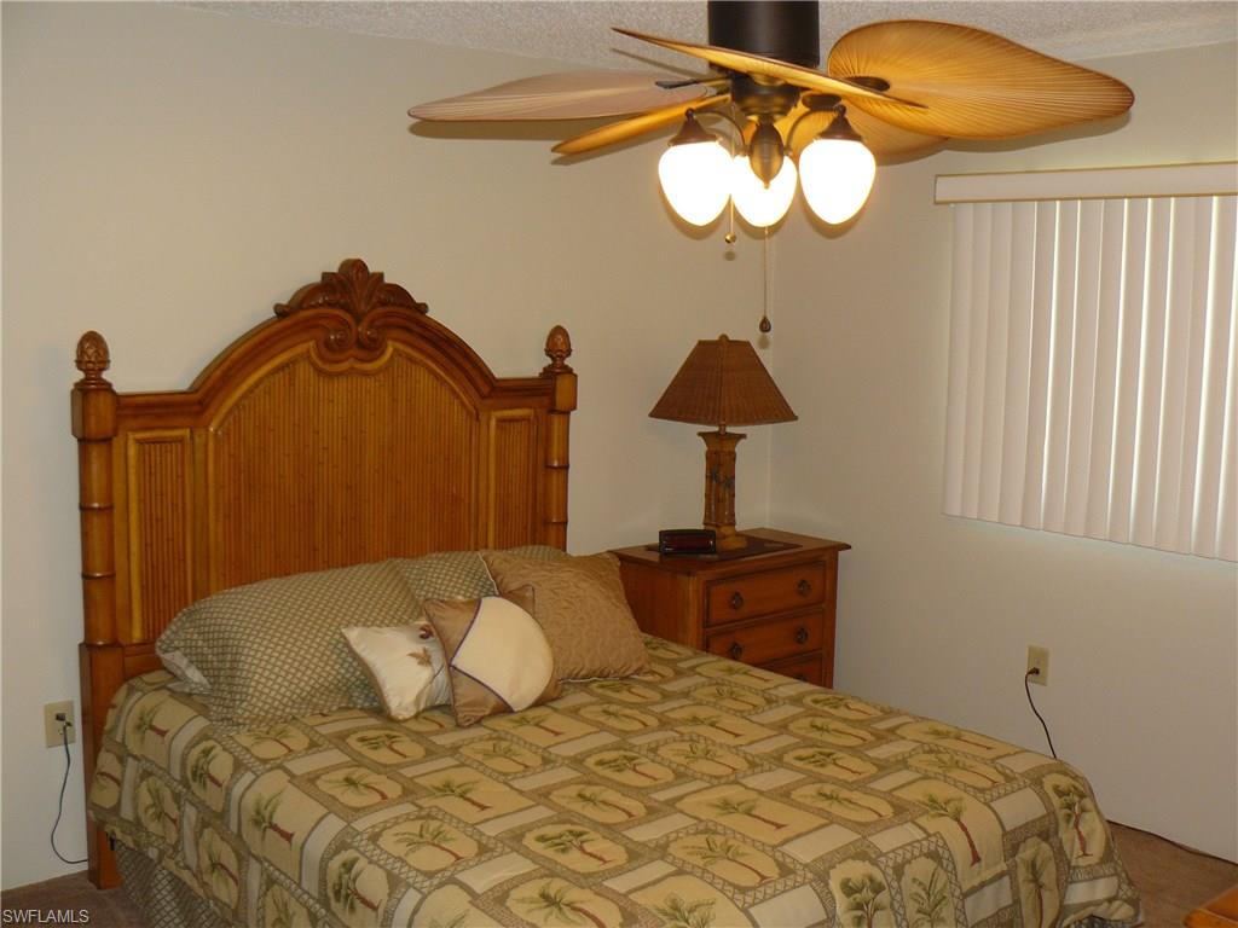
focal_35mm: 36
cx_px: 619
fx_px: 1287
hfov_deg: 51.4
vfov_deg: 39.7
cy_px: 464
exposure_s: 1/30
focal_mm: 6
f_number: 2.8
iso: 100
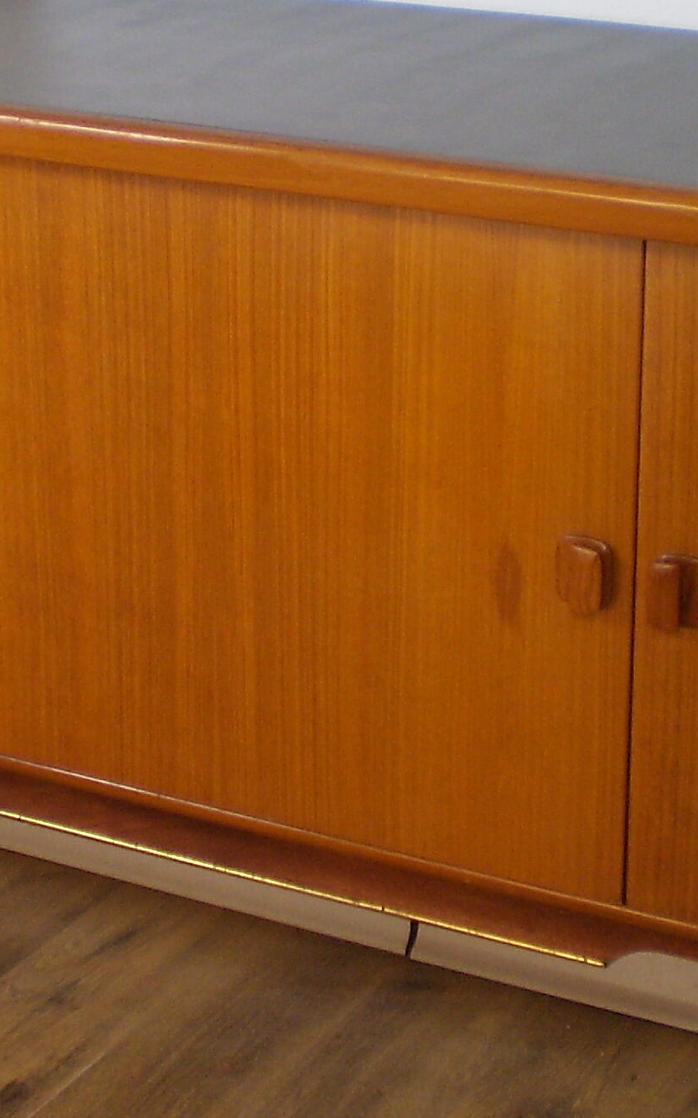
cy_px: 345
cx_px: 284
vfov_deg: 21.8
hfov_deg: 13.8
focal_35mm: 95
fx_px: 2892
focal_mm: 6.3
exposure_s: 1/25
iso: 125
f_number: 3.1
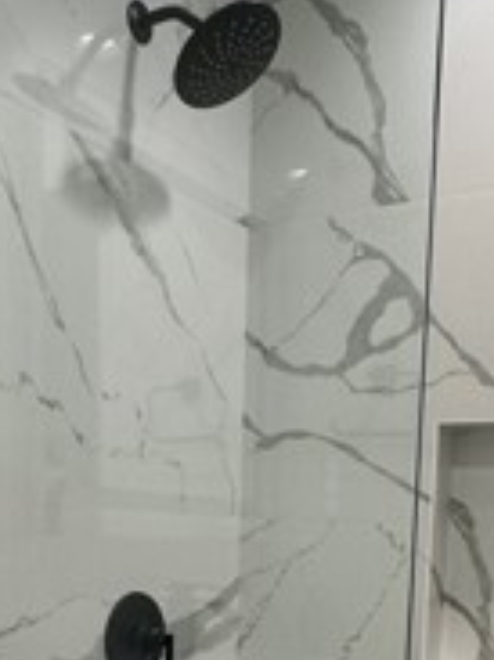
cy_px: 689
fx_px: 933
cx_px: 267
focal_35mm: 49
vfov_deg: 34.7
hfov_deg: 29.6
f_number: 2.2
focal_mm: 2.22
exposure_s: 1/120
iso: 100
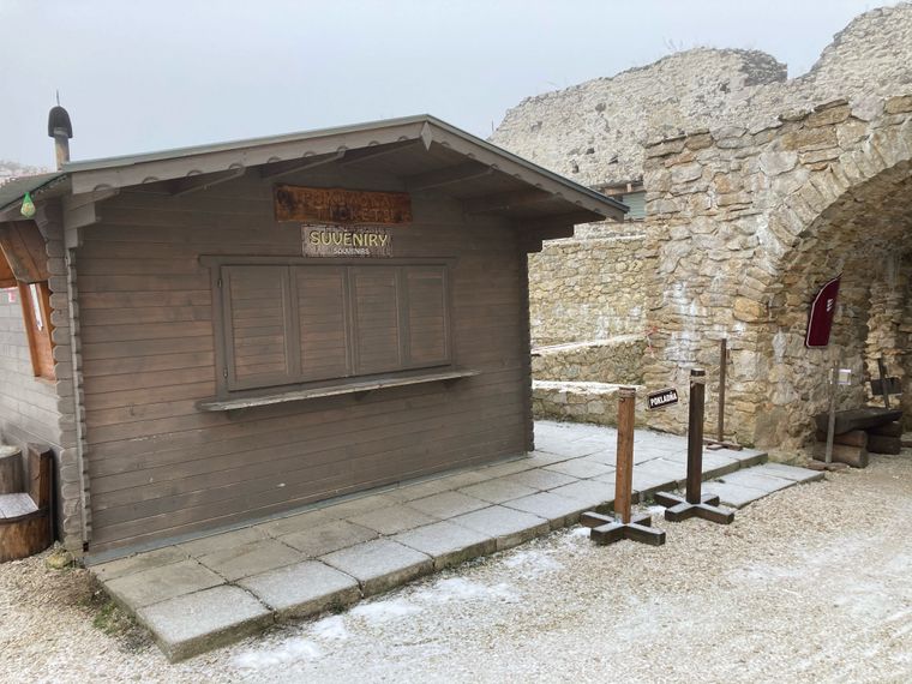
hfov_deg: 63.4
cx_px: 456
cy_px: 342
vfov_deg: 49.7
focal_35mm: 28
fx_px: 738
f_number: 1.8
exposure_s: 1/121
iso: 32
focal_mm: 3.99
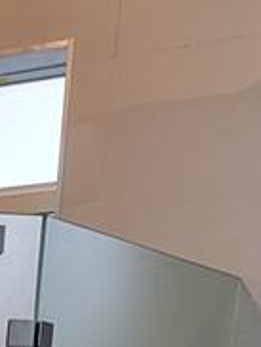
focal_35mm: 158
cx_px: -314
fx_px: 1585
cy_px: 831
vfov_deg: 10.7
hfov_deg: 8.7
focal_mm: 5
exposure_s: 1/120
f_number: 1.8
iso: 160
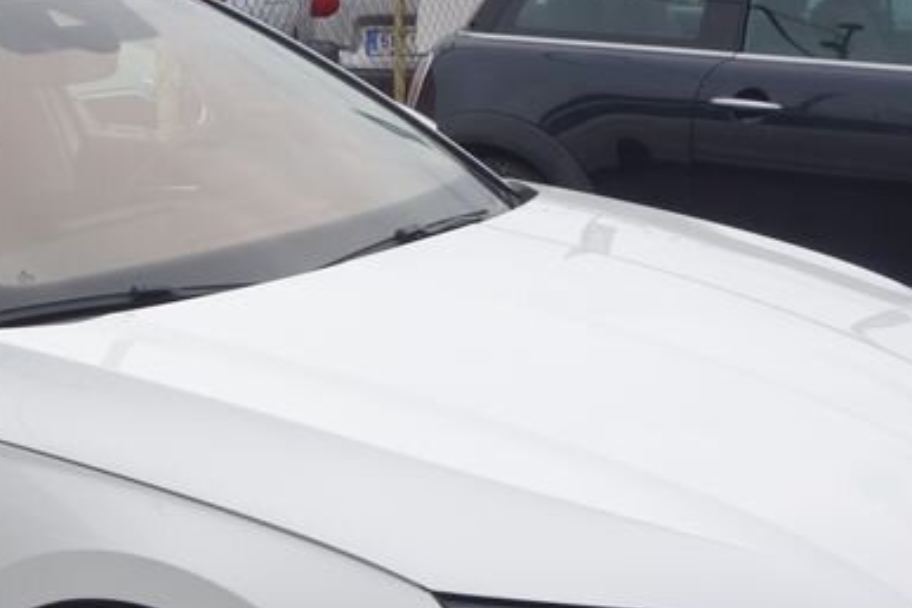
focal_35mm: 74
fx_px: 1875
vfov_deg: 18.2
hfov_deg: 26.3
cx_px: 59
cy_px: 491
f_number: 5.6
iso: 125
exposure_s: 1/125
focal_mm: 10.4
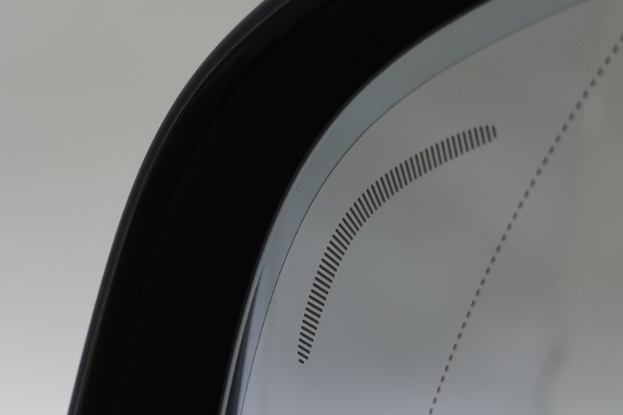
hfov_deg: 22.9
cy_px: 376
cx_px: 159
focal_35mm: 88
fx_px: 1523
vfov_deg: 15.3
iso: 200
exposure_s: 1/50
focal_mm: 16.5
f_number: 2.8
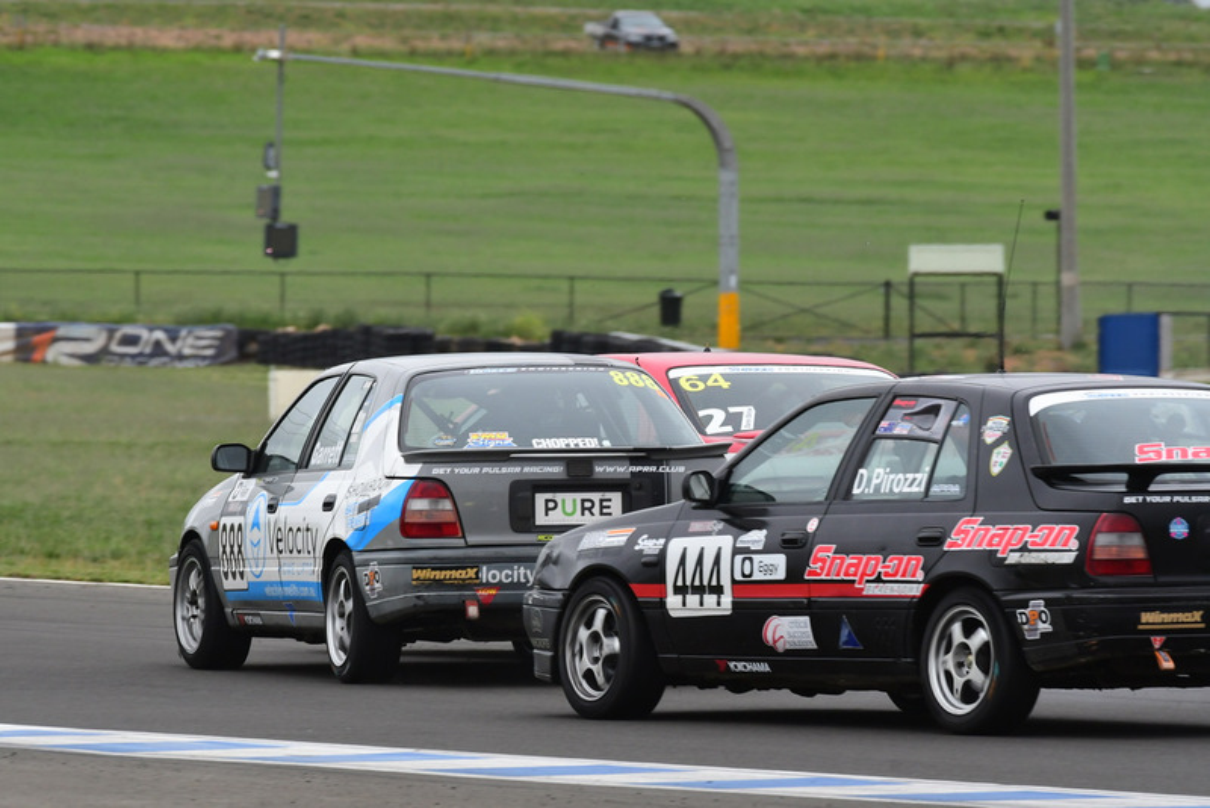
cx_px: 605
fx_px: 18156
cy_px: 404
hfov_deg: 3.8
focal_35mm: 540
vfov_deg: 2.5
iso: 640
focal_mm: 360
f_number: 11
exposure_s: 1/640
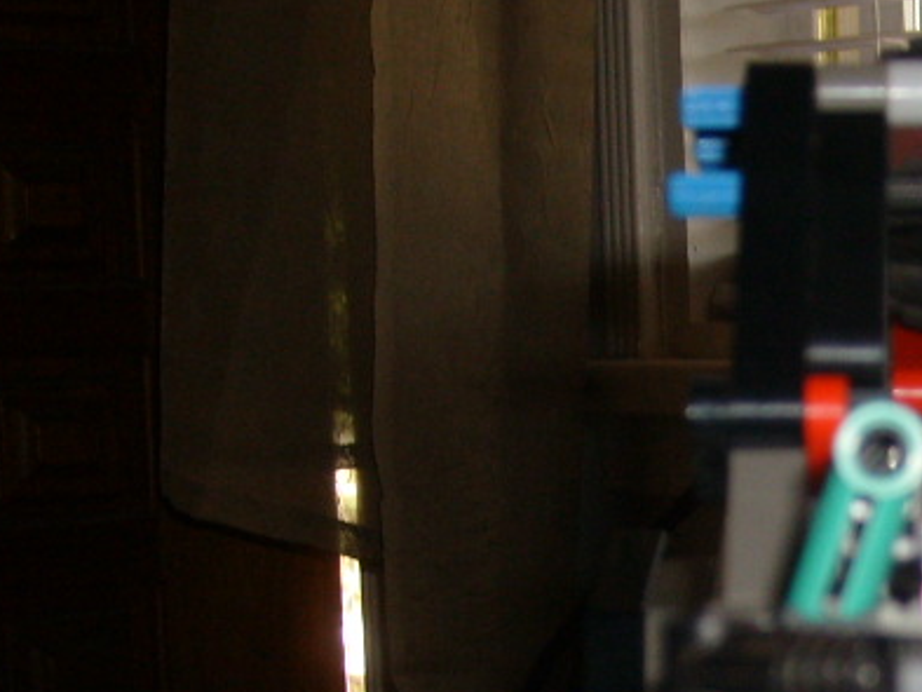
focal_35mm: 112
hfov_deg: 16.8
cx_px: 1091
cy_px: 802
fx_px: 2984
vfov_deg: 12.9
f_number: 3
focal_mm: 7.2
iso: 100
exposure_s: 1/45
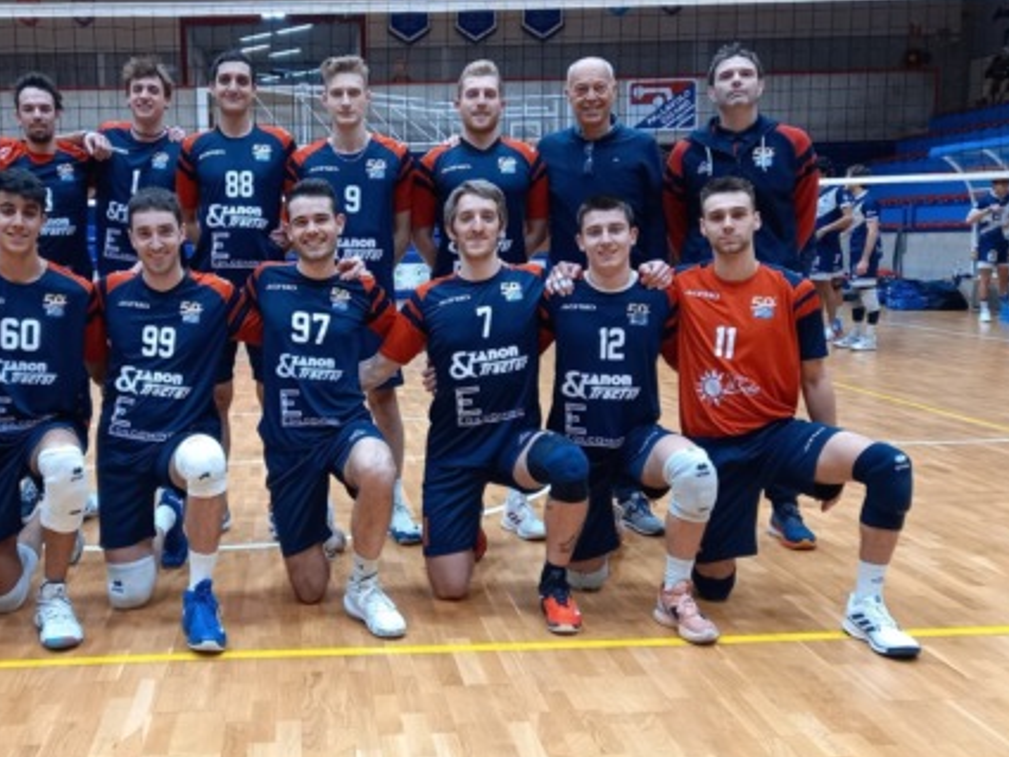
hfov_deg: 46.0
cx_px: 330
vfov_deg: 36.0
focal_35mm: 40
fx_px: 1166
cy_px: 368
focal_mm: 4.6
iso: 160
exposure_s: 1/50
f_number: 2
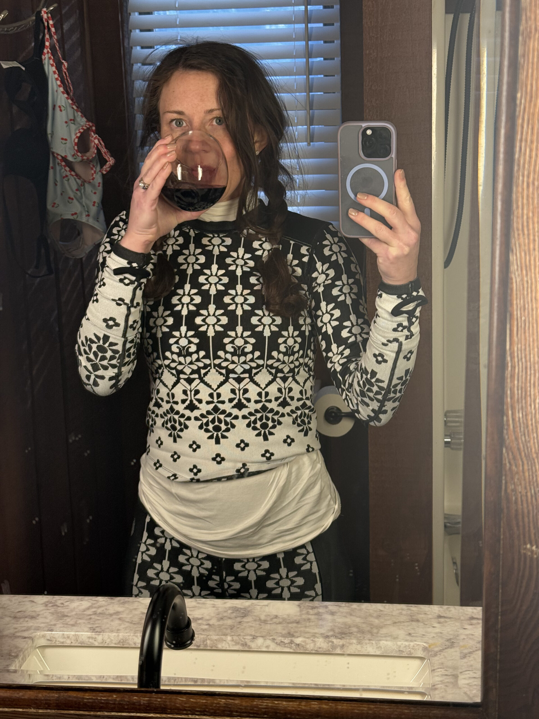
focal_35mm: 48
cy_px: 360
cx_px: 270
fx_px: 997
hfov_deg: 30.3
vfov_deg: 39.7
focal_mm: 6.76
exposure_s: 1/120
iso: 125
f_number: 1.78
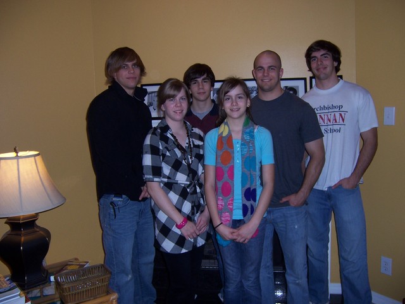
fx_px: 386
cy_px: 152
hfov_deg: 55.4
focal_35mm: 33
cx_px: 202
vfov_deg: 42.9
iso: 80
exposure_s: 1/60
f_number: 2.8
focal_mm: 5.5
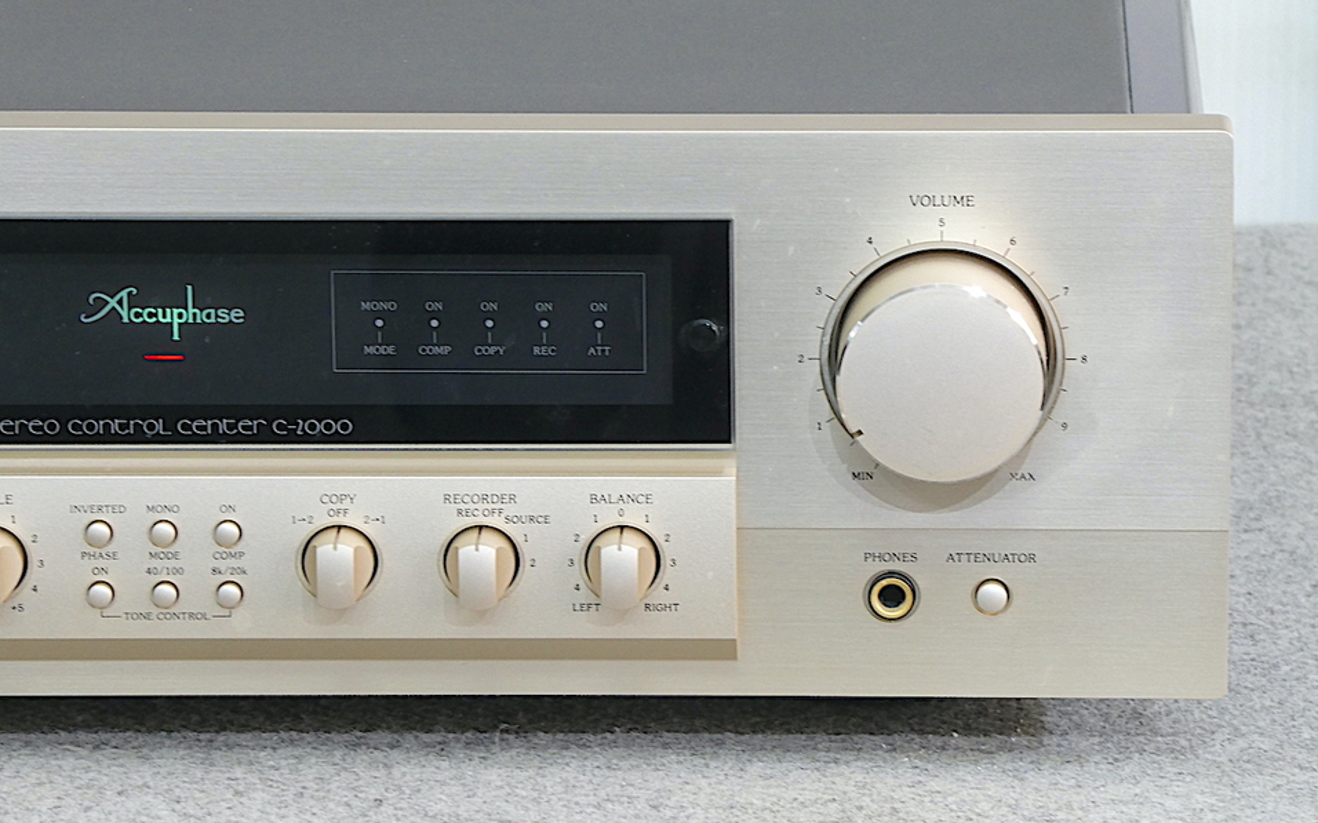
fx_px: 7075
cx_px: 659
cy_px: 438
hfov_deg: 10.6
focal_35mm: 197
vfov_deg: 6.7
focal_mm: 33.2
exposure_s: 1/6
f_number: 5.6
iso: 200
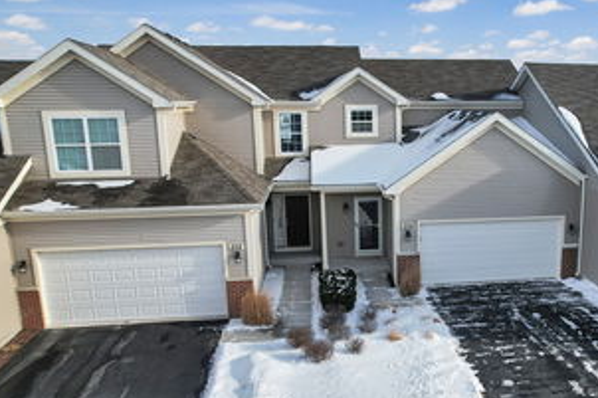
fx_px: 581
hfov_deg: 52.8
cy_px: 249
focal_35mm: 35
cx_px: 422
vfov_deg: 37.6
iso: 120
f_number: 2.8
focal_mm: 8.38
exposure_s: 1/500
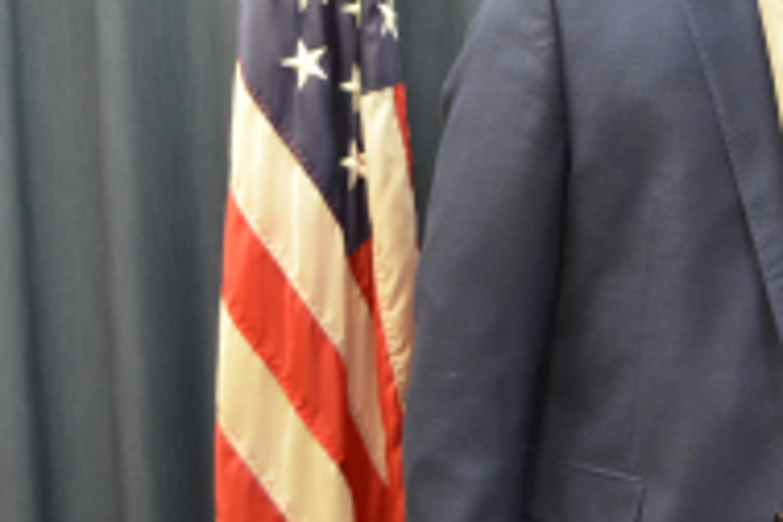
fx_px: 2284
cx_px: 965
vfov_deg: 13.0
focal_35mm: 105
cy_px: 166
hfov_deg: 18.4
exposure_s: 1/15
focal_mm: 26
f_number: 4.2
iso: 800
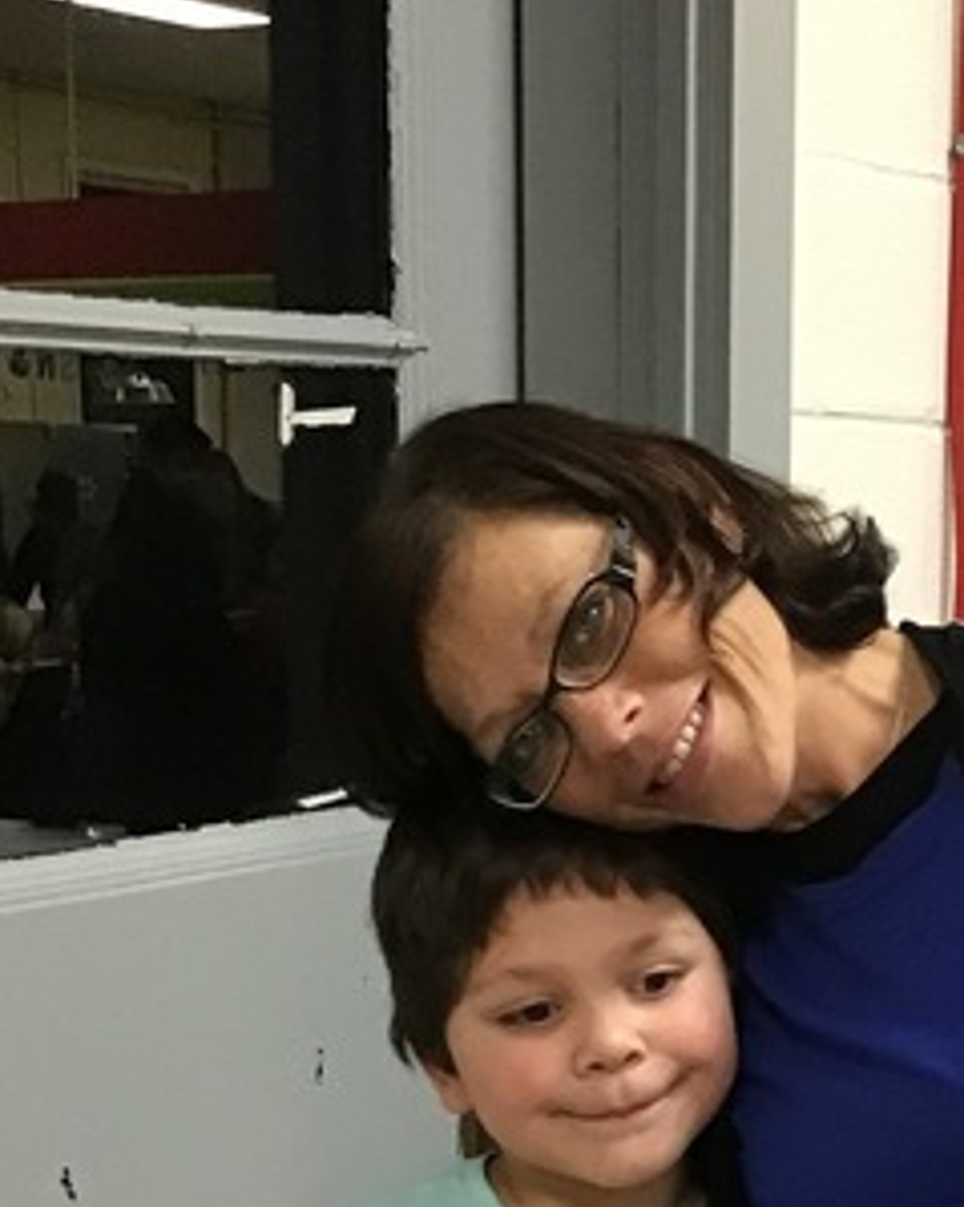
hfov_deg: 18.8
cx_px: 690
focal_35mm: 81
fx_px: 2890
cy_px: 1098
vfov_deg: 22.9
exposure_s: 1/20
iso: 200
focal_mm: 3.3
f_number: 2.4
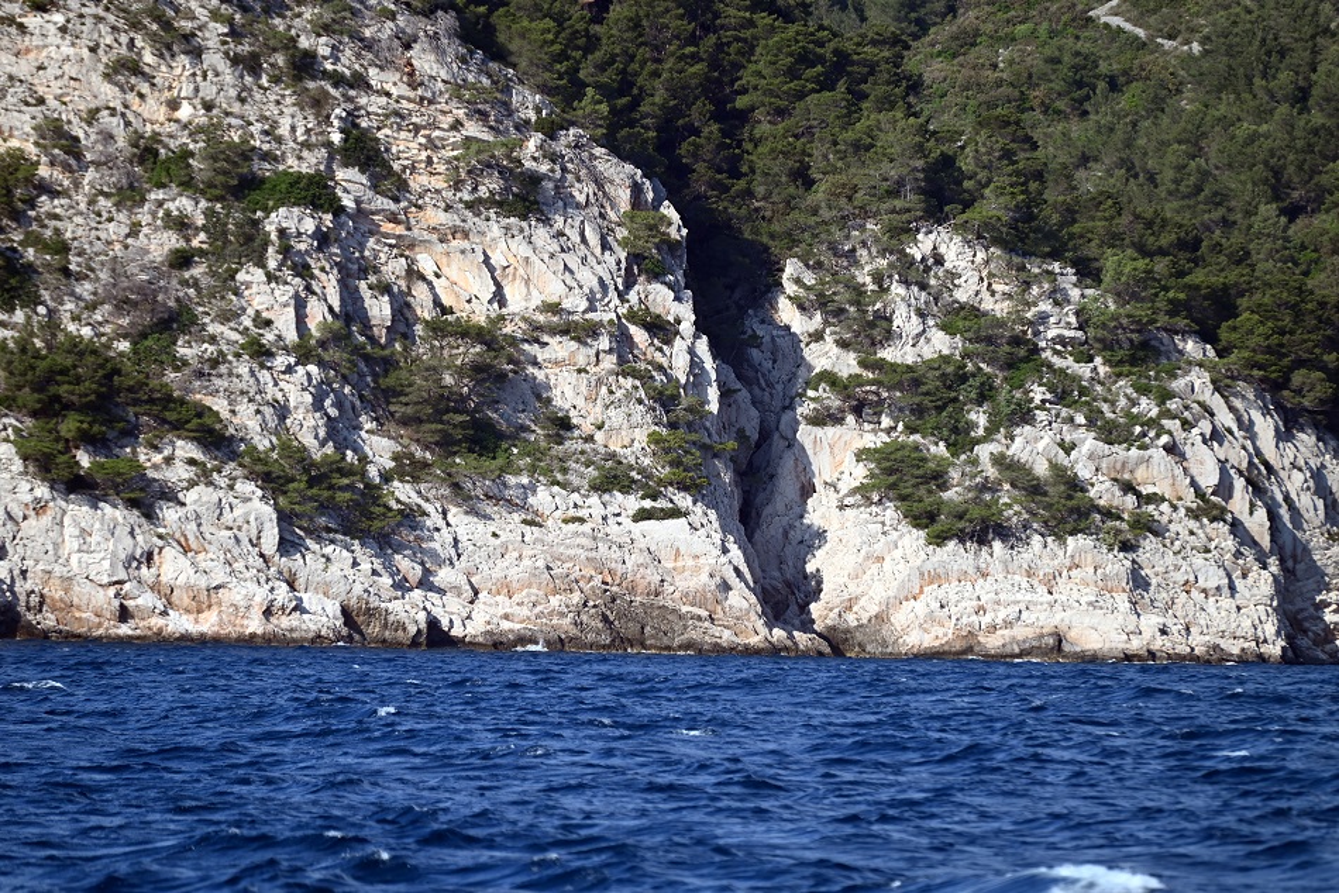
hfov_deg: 6.9
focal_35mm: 300
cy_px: 446
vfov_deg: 4.6
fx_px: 11161
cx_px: 670
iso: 250
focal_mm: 300
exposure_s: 1/1000
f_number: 5.6
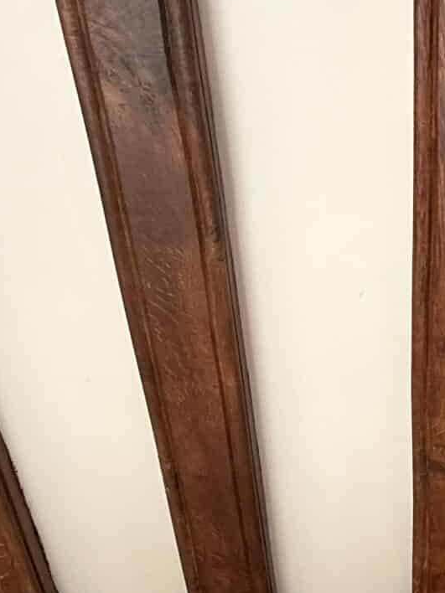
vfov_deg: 20.9
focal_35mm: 94
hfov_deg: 14.3
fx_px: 1611
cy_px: 308
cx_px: 735
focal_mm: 5.7
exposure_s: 1/60
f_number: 1.5
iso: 500
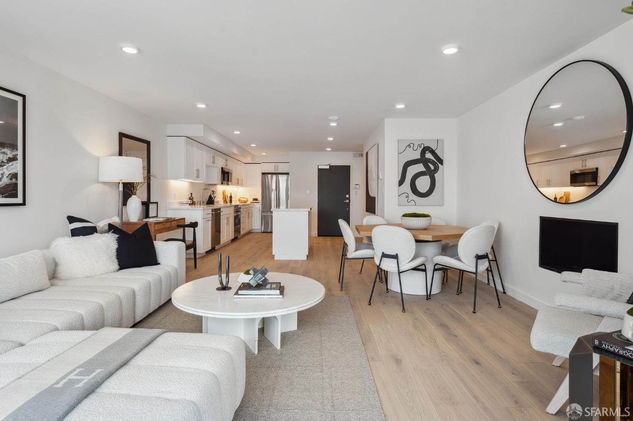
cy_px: 210
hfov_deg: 86.6
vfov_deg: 64.2
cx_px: 316
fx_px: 336
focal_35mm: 19
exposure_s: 1/15
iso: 100
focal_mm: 19.1
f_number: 8
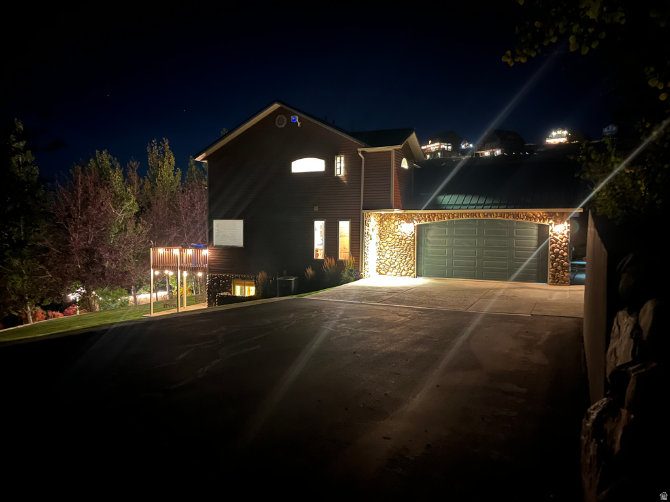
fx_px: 503
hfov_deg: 67.3
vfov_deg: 53.1
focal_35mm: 26
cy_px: 251
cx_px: 335
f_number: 1.6
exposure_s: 1/2
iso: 1000
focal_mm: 5.1
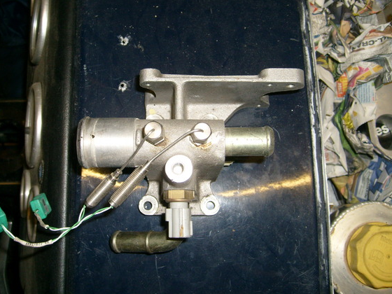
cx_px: 183
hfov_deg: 46.8
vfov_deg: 35.9
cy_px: 127
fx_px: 453
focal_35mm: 40
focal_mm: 5.8
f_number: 2.8
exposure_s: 1/45
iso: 100
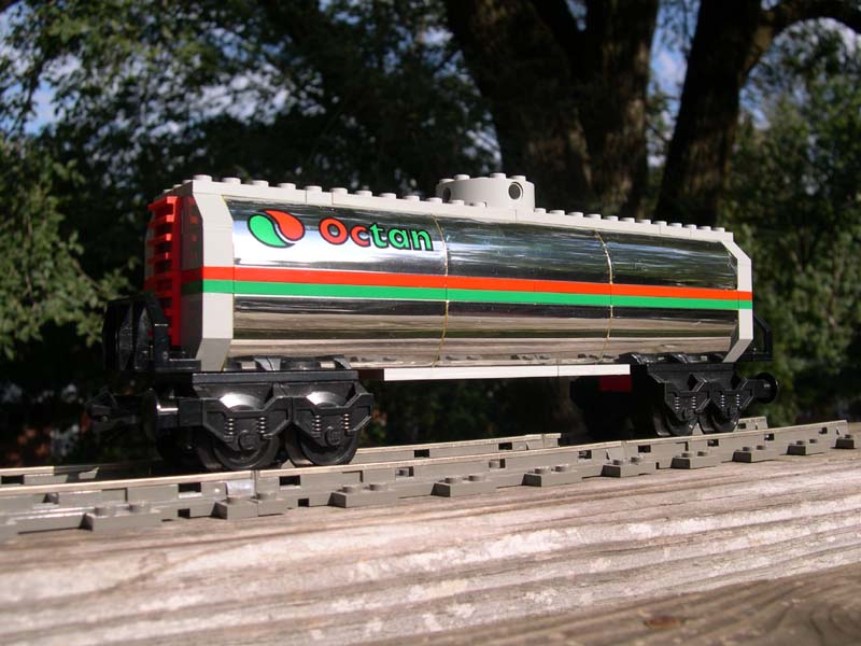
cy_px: 323
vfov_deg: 37.7
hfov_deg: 49.0
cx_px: 430
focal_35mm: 38
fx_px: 945
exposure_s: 1/196
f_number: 7.6
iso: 100
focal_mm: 8
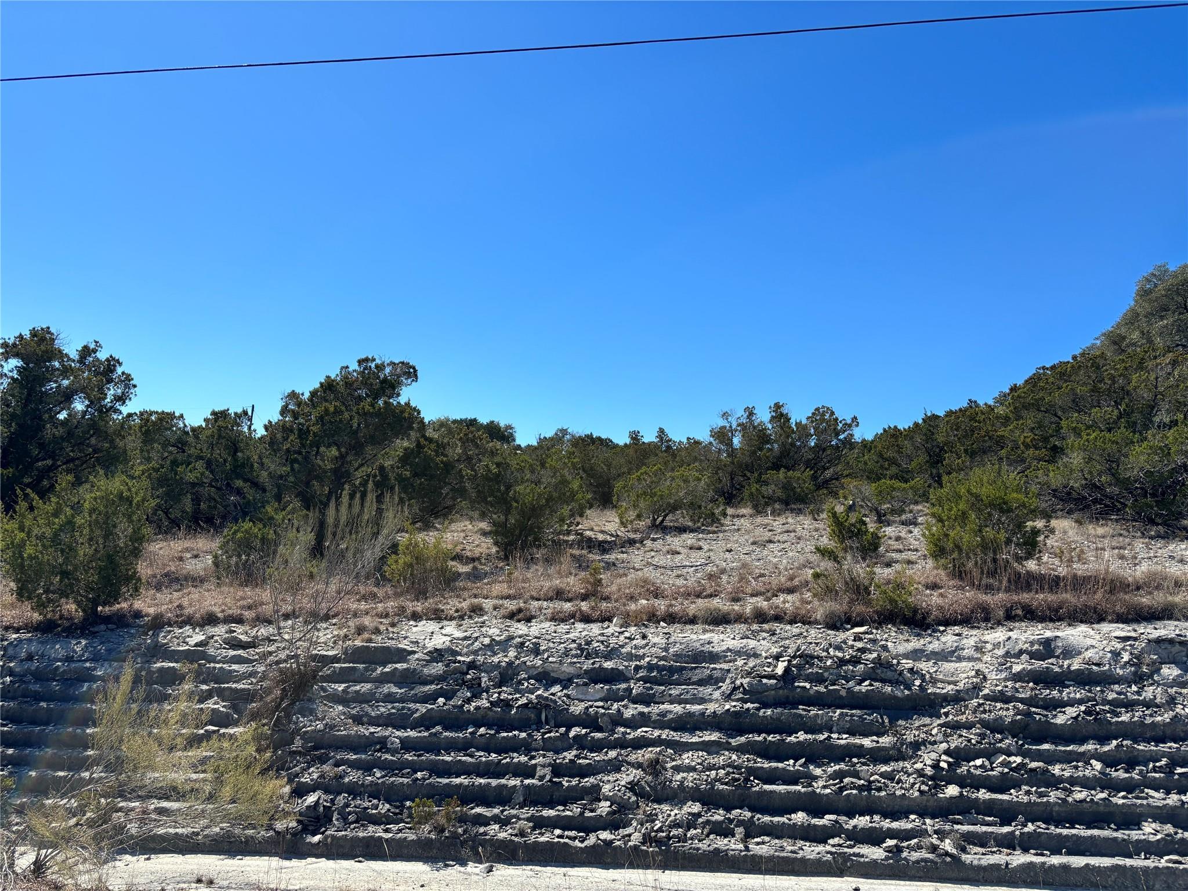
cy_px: 446
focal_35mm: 26
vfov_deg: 53.1
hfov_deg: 67.3
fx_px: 892
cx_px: 594
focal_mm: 5.96
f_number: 1.6
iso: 50
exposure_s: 1/3788
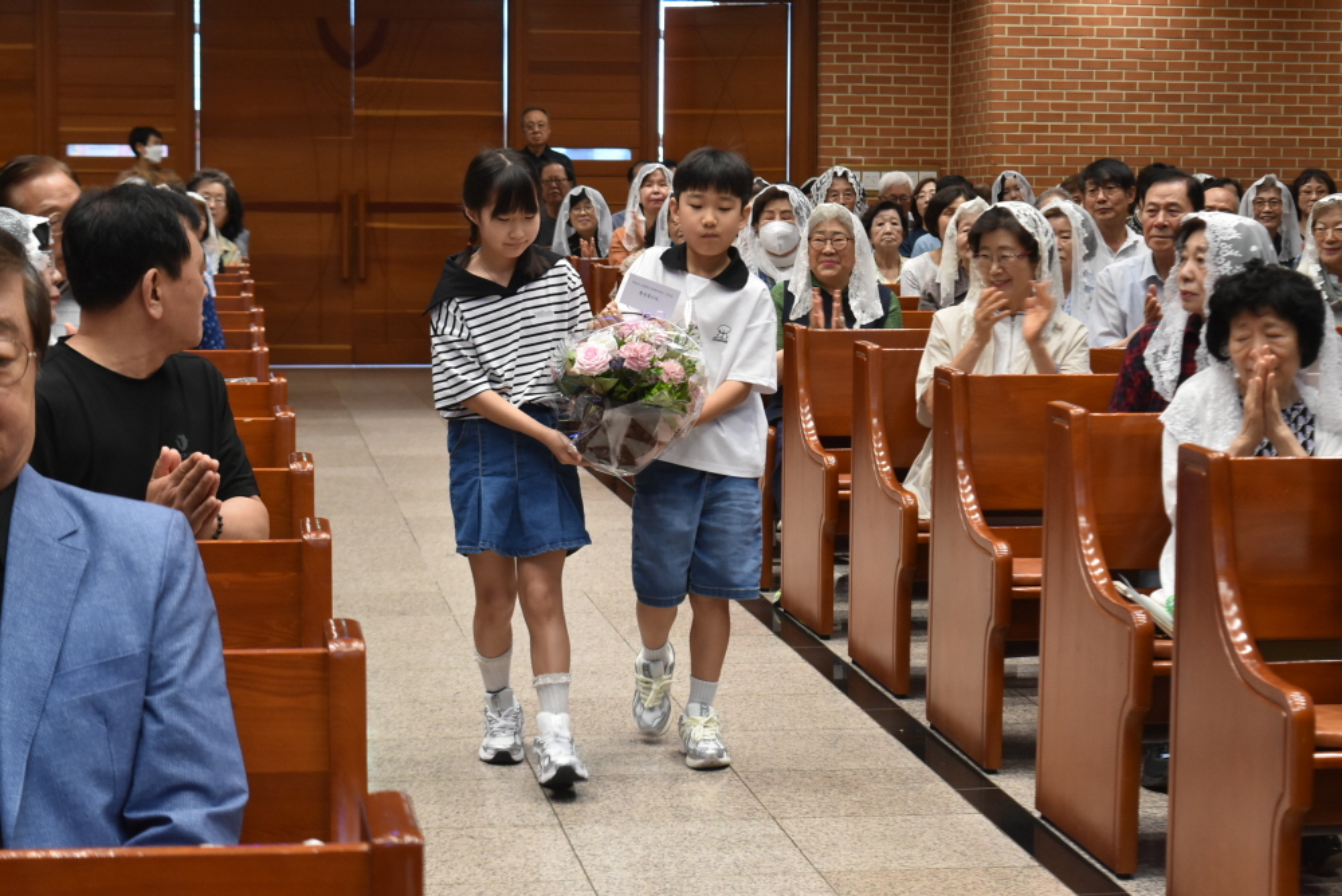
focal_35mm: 75
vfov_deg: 18.2
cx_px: 671
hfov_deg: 27.0
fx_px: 2797
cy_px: 448
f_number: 5.6
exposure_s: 1/60
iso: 1100
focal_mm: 50
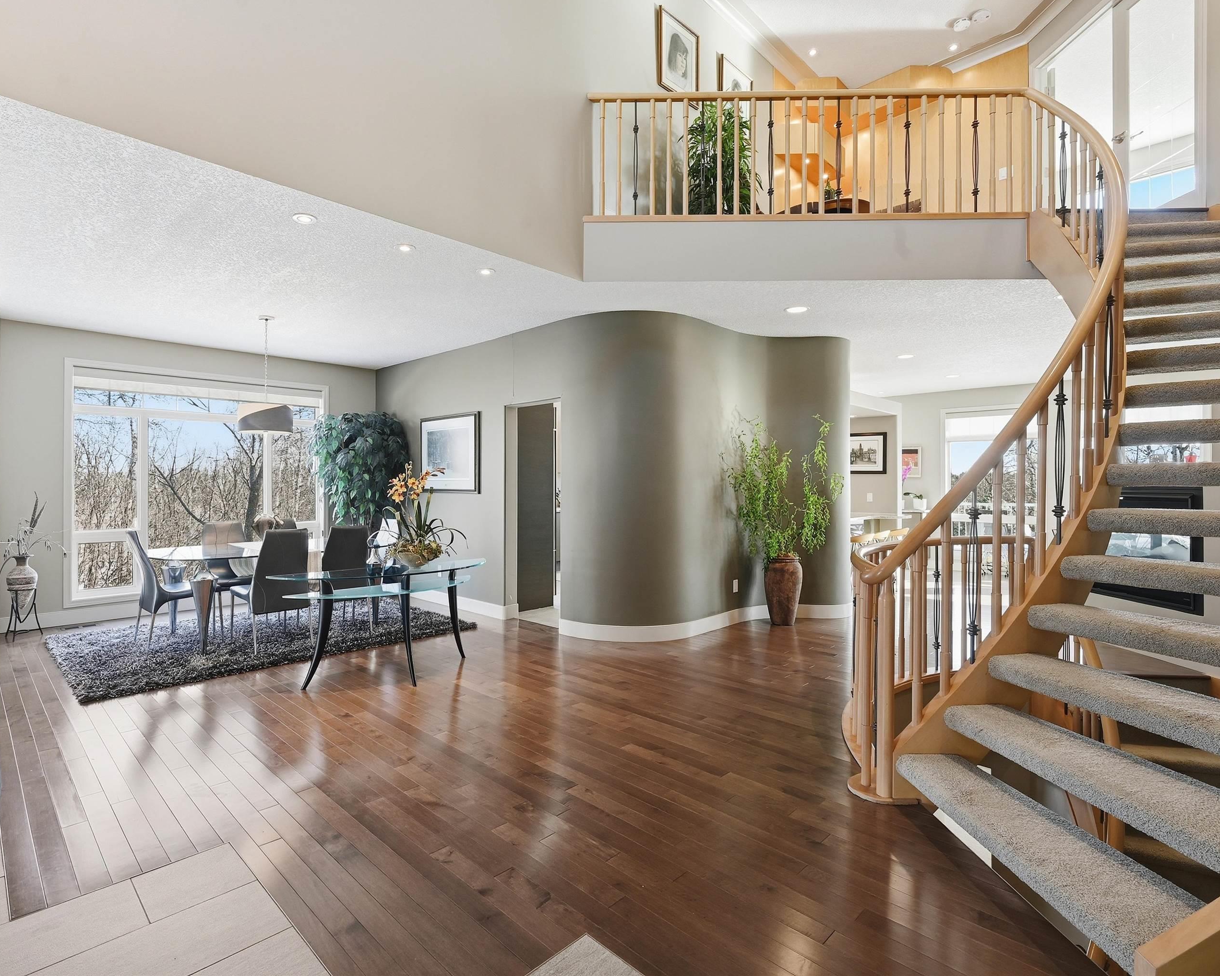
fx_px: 614
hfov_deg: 89.4
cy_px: 486
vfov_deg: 77.0
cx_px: 554
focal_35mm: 17
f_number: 9
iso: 100
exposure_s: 1/25
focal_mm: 15
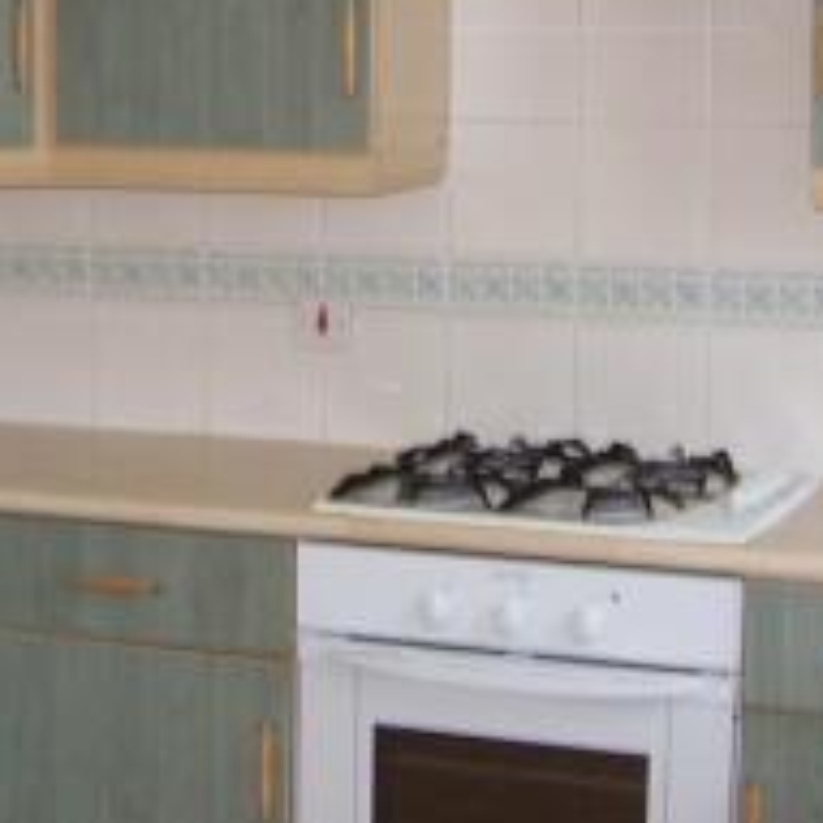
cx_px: 209
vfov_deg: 17.9
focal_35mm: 97
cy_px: 278
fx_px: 2609
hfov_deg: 17.8
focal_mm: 5.85
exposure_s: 1/30
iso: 64
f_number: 3.2
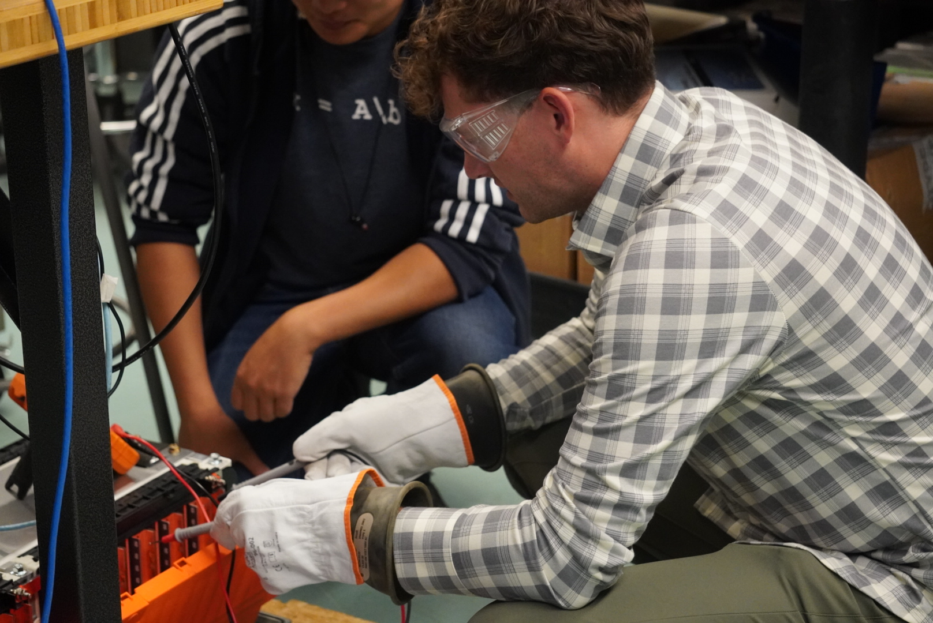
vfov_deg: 16.6
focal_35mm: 82
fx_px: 2140
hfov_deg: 24.6
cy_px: 312
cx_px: 466
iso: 4000
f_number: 4.5
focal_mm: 55
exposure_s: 1/160
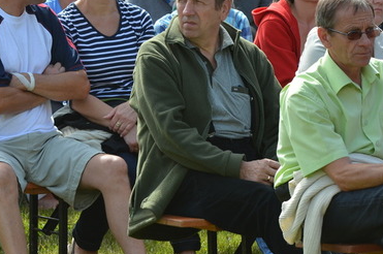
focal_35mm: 373
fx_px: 3961
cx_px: 110
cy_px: 39
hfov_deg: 5.5
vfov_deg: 3.7
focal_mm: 130
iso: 280
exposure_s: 1/500
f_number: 5.6
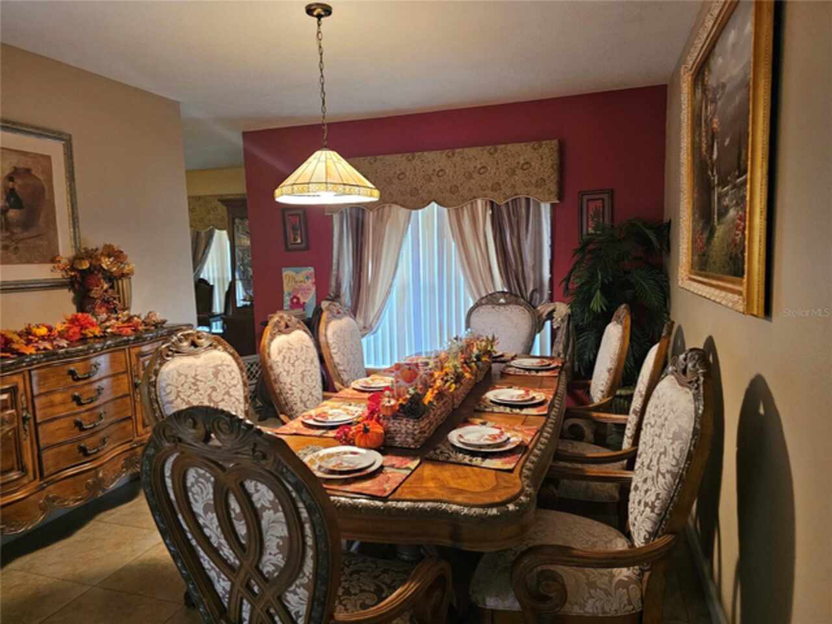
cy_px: 312
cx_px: 416
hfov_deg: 73.9
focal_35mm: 23
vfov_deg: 58.9
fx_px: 553
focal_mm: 6.3
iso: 800
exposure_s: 1/60
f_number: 1.7
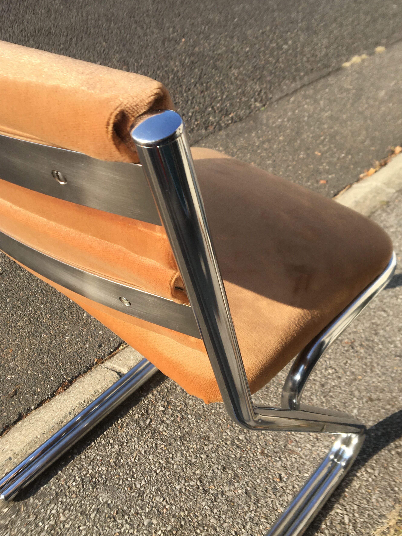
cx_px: 219
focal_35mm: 33
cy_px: 272
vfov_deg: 55.4
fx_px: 511
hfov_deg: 42.9
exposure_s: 1/836
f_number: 2.2
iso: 25
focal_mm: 4.15
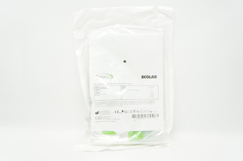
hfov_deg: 57.3
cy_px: 80
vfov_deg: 39.9
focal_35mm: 33
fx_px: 223
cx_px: 122
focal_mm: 22
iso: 800
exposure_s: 1/125
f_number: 5.6
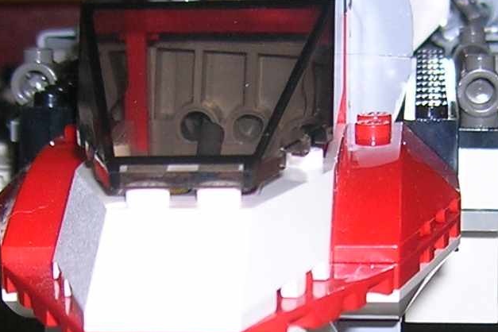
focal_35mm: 129
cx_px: 334
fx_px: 1784
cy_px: 253
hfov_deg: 15.9
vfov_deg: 10.6
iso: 50
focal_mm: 5.7
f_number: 2.9
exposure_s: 1/60.1
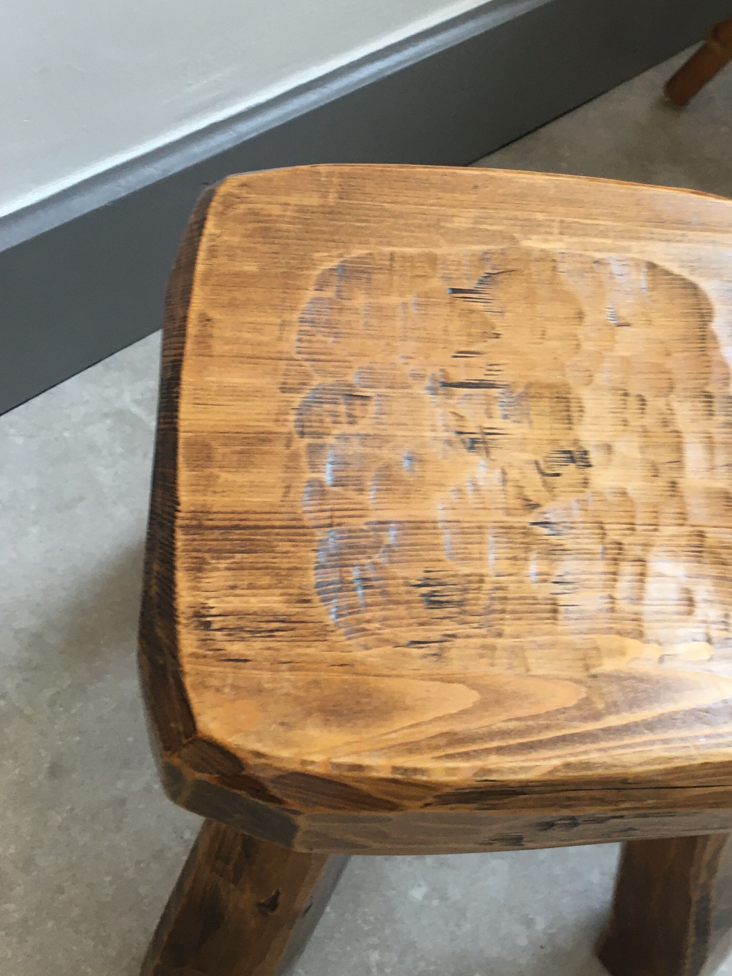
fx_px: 1156
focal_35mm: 41
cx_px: 492
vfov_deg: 45.6
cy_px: 405
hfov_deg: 34.8
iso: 80
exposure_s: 1/33
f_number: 2.2
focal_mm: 4.15
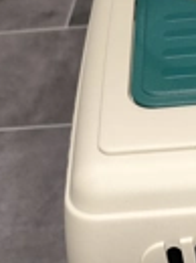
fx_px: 538
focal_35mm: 71
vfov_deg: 26.3
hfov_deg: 19.2
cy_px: 249
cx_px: 249
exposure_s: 1/50
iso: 640
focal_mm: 6.14
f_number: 1.65
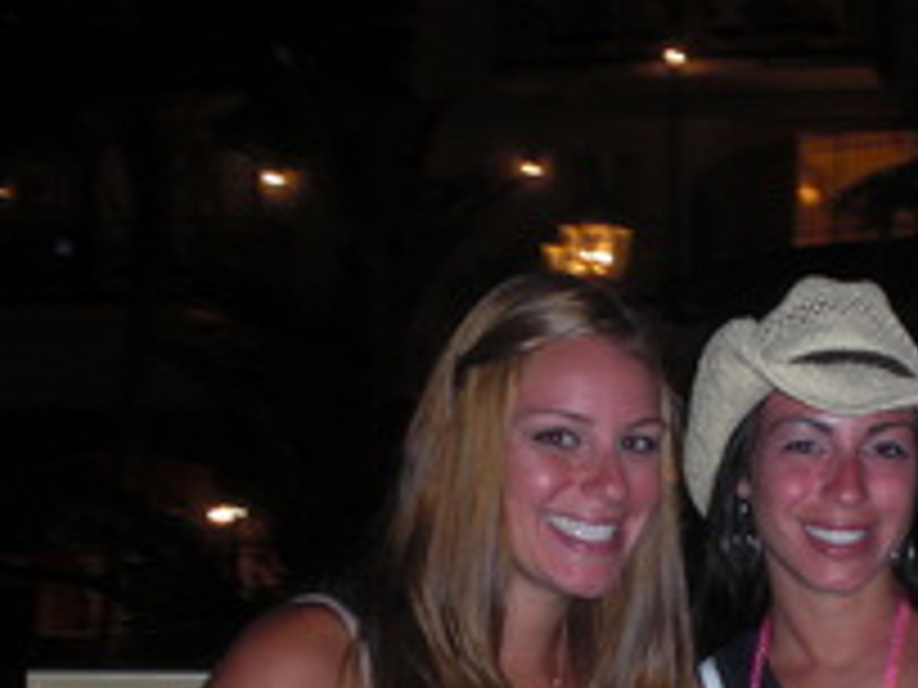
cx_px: 749
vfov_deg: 19.7
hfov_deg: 26.1
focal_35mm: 73
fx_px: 1936
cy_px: 654
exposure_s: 1/30
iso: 64
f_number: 3.1
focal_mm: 6.3
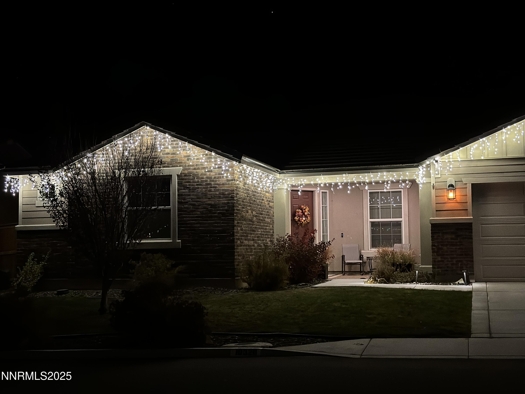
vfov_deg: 30.3
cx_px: 262
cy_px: 197
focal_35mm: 48
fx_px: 728
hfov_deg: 39.7
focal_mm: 6.86
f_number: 1.78
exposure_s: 1/30
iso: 1000
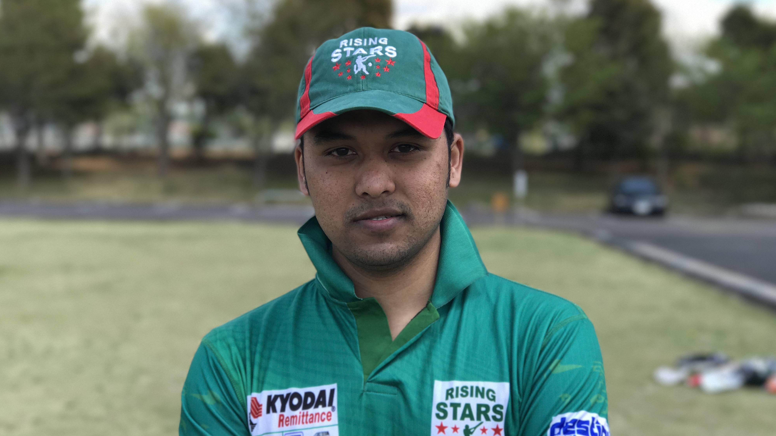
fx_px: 1296
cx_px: 386
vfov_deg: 19.1
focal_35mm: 63
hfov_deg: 33.3
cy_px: 276
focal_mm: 6.6
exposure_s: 1/311
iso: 20
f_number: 2.8
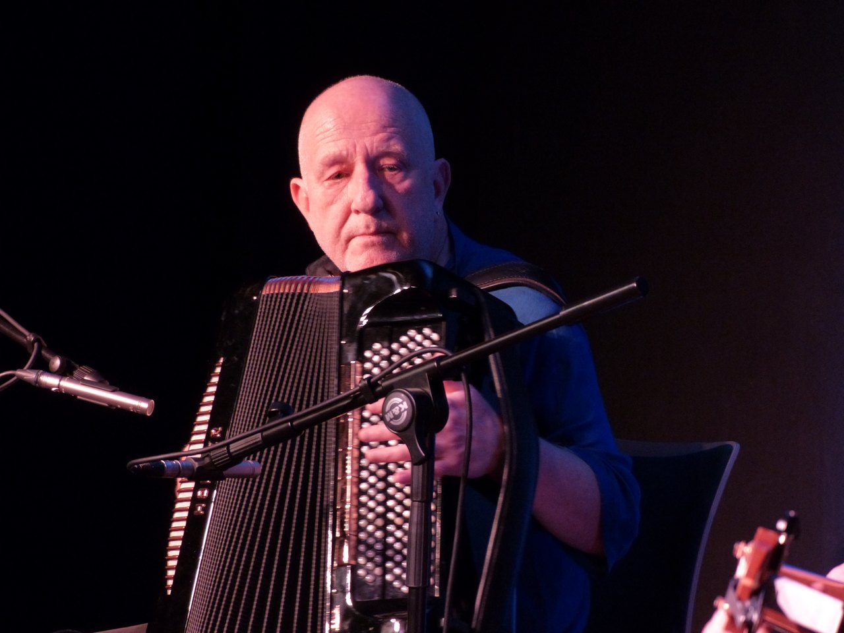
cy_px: 316
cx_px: 422
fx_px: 3950
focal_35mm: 162
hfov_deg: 12.2
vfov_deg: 9.2
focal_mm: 29.2
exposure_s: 1/20
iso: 400
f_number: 2.8
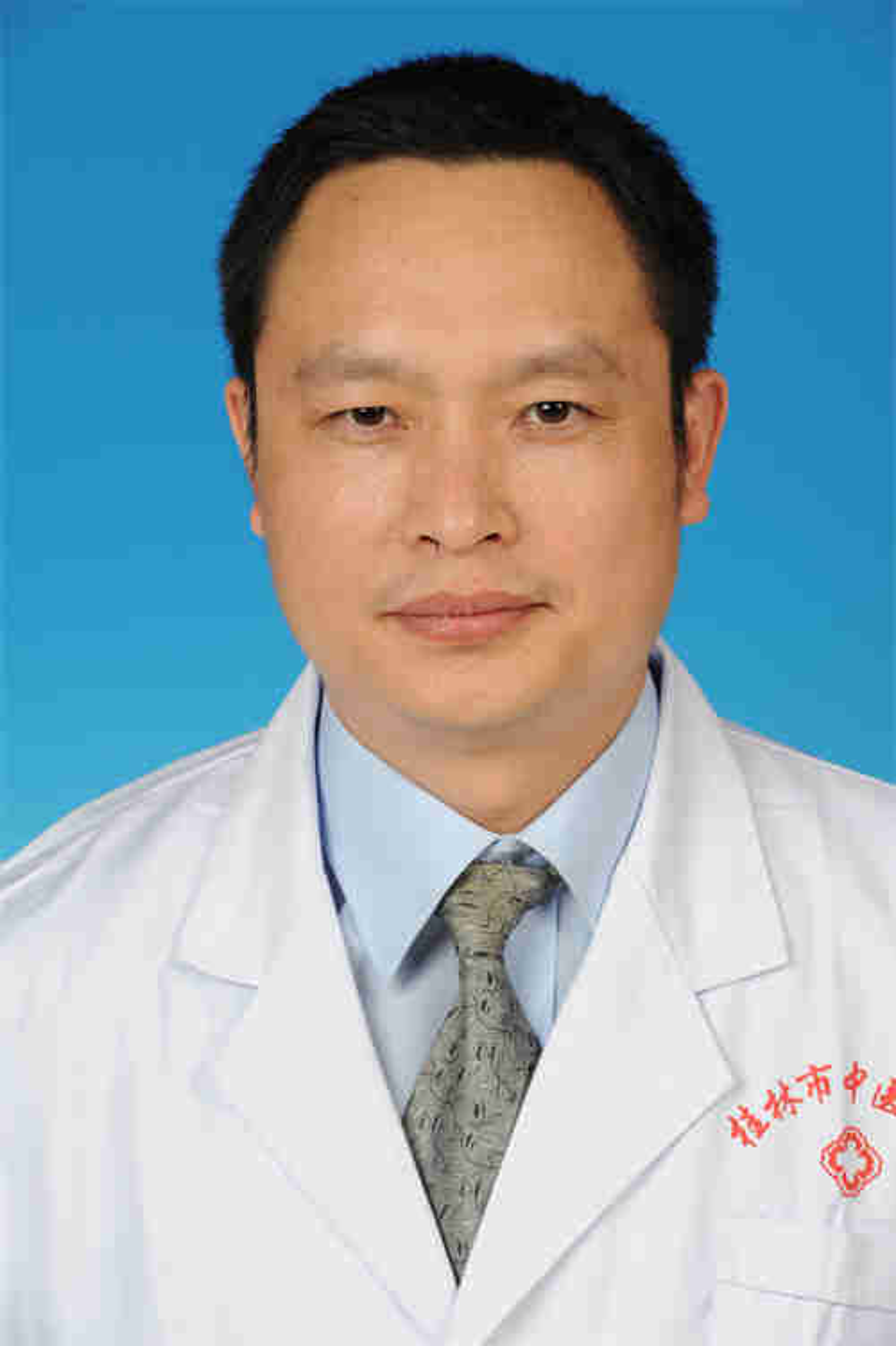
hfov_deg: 7.8
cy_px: 673
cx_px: 448
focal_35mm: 175
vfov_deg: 11.8
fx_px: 6539
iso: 200
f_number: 10
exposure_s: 1/60
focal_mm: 175
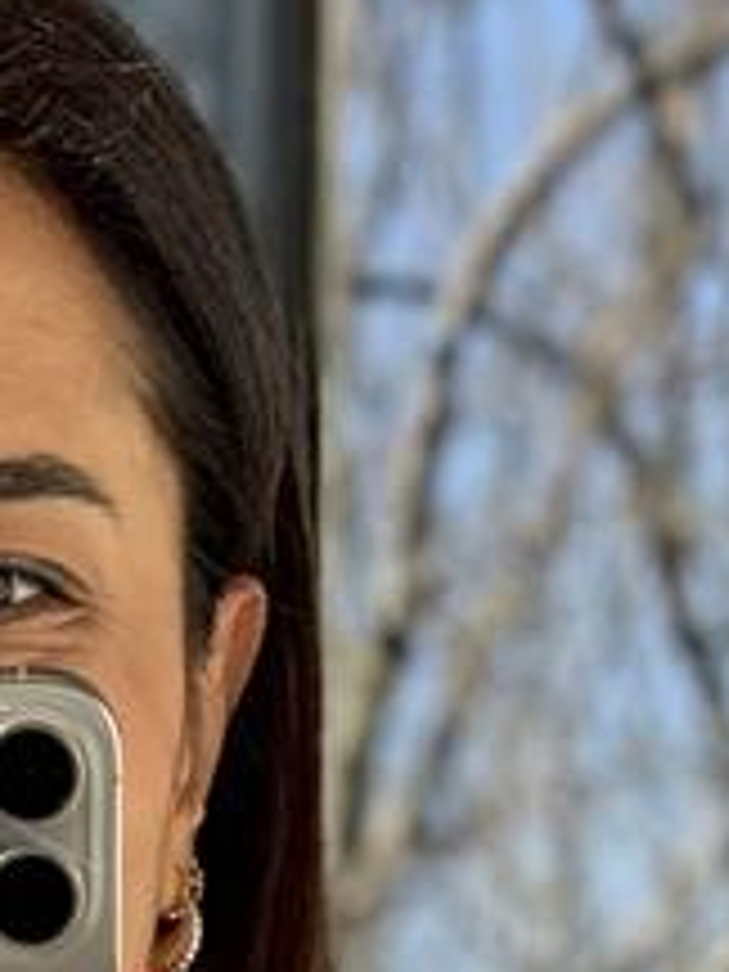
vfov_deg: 6.2
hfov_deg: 5.0
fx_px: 8312
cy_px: 2729
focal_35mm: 296
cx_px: -135
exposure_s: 1/664
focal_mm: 6.76
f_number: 1.78
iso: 64
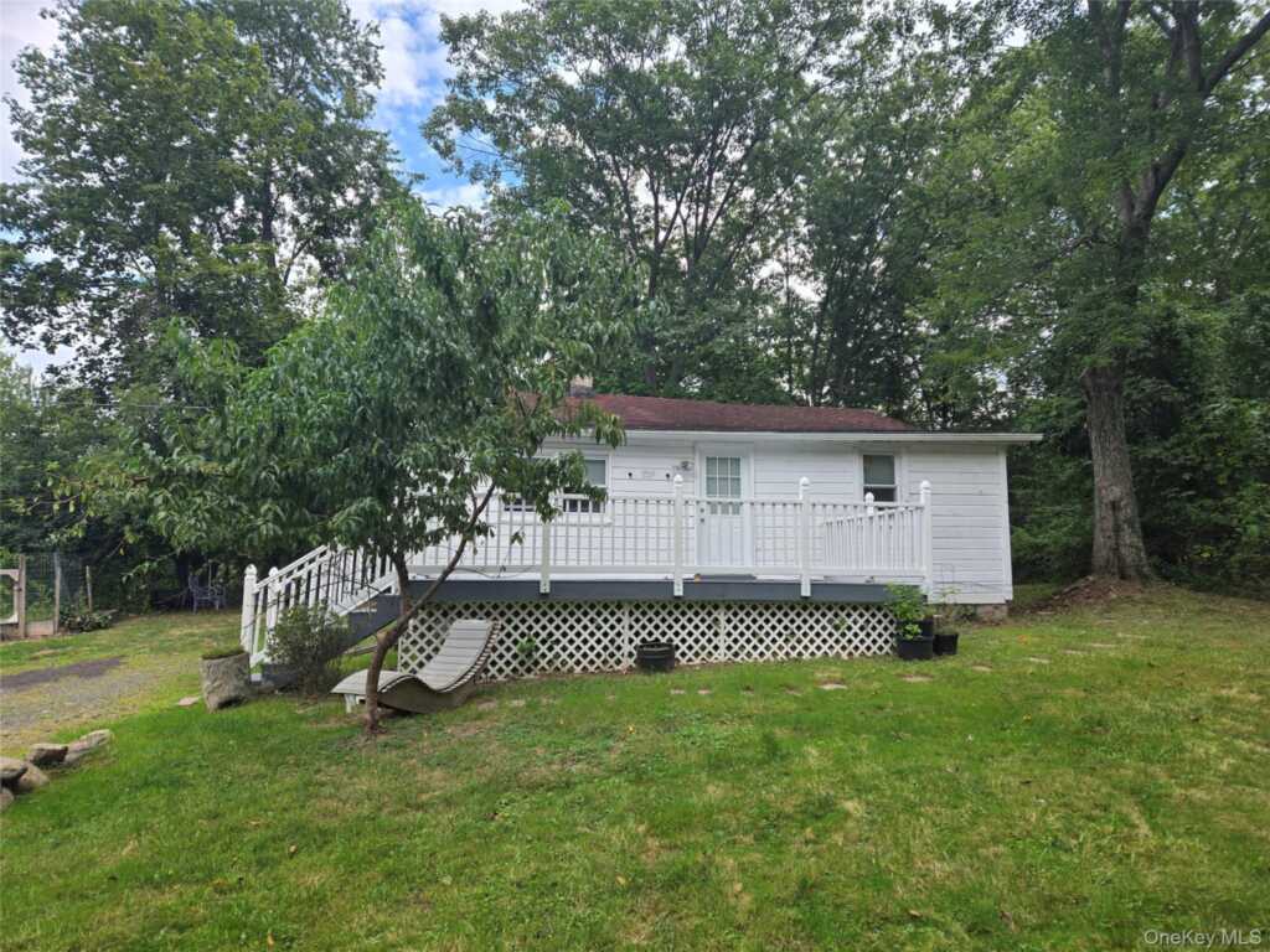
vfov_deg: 58.9
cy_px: 476
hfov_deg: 73.9
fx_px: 844
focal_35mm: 23
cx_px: 635
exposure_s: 1/832
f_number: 1.8
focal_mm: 5.4
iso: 25
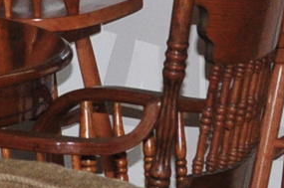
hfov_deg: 5.0
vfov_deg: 3.3
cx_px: -131
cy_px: -189
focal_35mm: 406
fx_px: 3197
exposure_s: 1/250
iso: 800
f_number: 8
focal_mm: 36
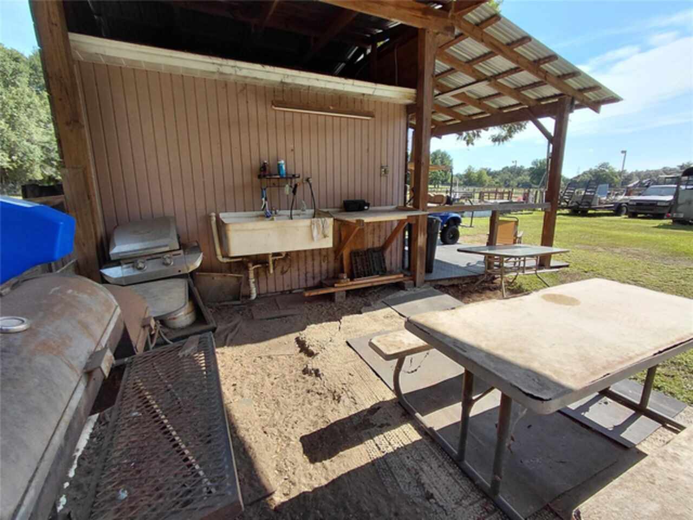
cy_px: 260
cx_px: 346
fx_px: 320
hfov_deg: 94.5
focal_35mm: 16
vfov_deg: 78.1
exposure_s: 1/756
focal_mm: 1.64
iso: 40
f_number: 2.2
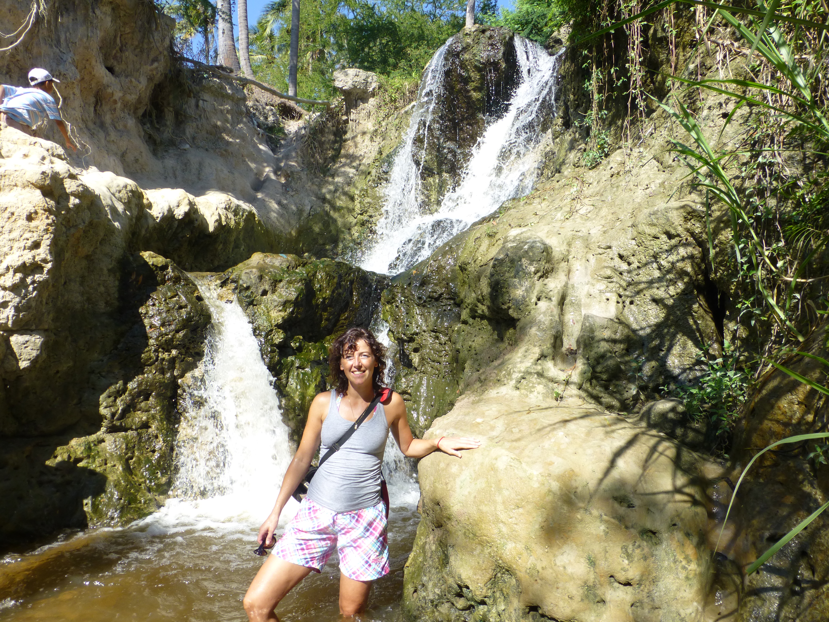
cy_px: 311
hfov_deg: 71.6
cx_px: 414
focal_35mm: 24
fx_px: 575
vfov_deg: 56.8
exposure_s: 1/400
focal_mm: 4.3
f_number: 4
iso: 100
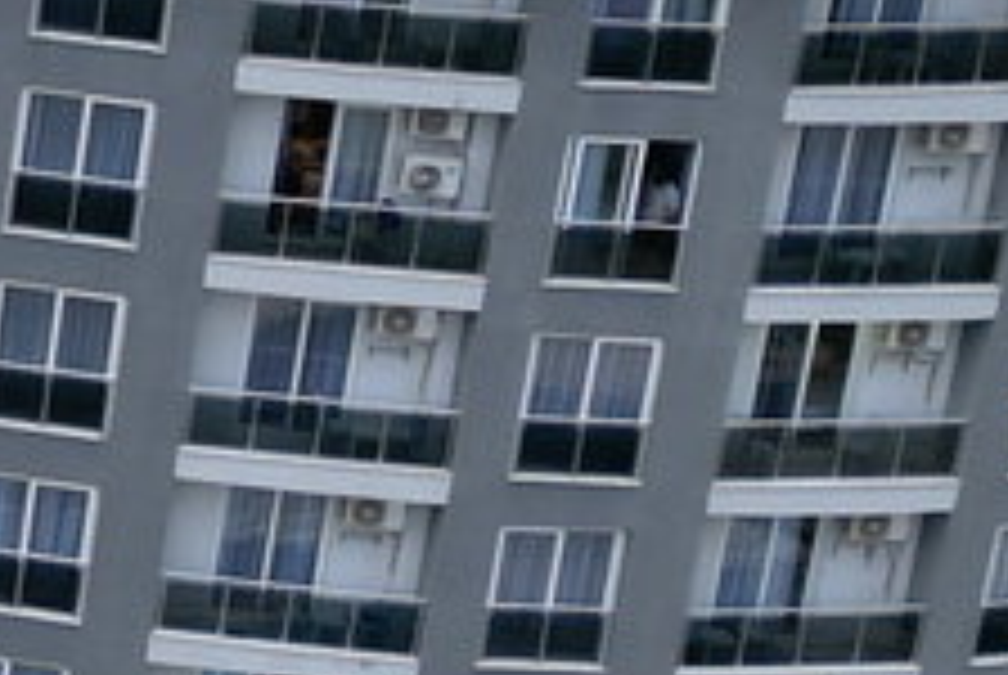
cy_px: -302
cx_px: -1742
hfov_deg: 9.6
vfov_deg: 7.6
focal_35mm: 178
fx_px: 4990
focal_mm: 6.72
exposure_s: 1/90
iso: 130
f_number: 1.7
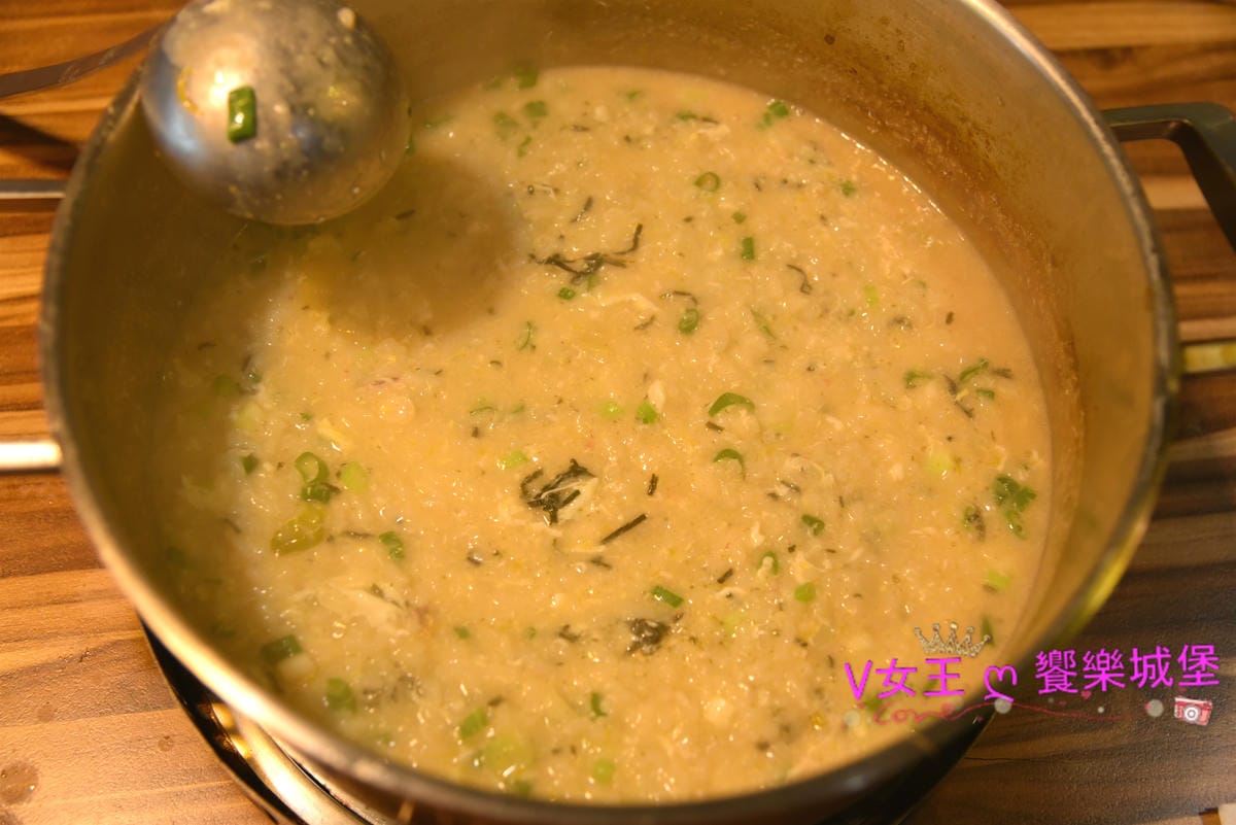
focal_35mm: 40
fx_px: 1374
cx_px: 618
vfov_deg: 33.4
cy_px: 412
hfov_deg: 48.4
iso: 1000
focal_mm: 40
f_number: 4
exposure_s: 1/60
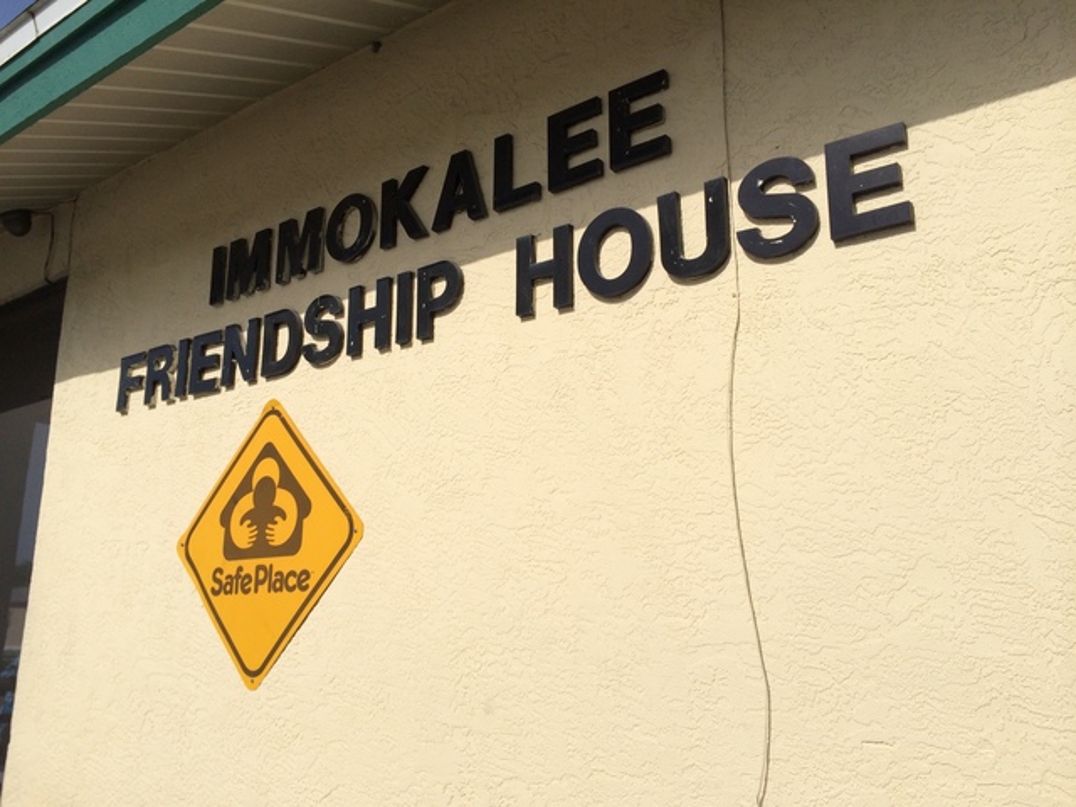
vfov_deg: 46.8
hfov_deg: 60.0
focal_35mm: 30
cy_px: 404
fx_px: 933
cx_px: 538
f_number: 2.2
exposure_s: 1/4115
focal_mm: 4.12
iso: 40
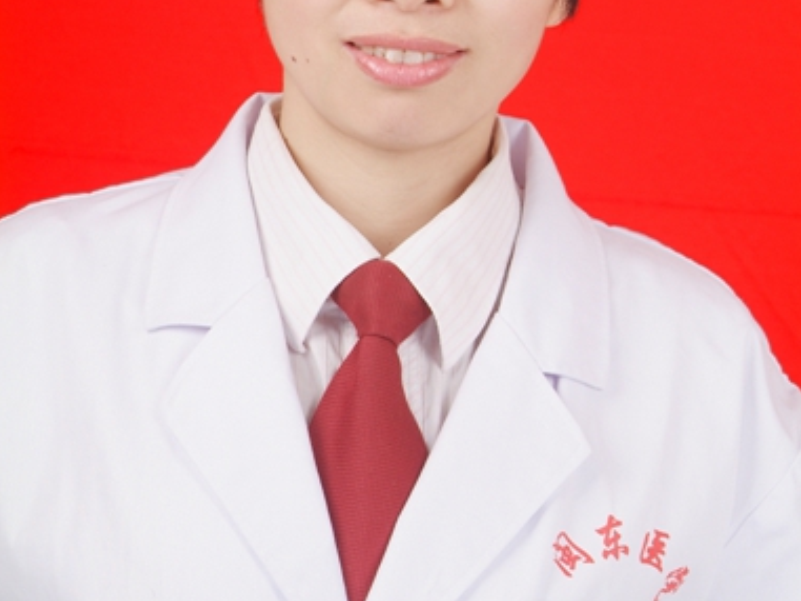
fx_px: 3796
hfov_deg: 12.0
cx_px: 403
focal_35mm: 164
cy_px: 133
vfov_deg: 9.0
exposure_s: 1/90
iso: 100
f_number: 11
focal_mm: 75
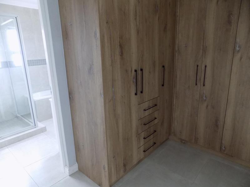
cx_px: 125
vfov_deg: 58.9
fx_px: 166
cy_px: 94
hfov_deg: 73.9
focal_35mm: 23
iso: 360
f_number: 3.1
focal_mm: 4
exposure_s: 1/30
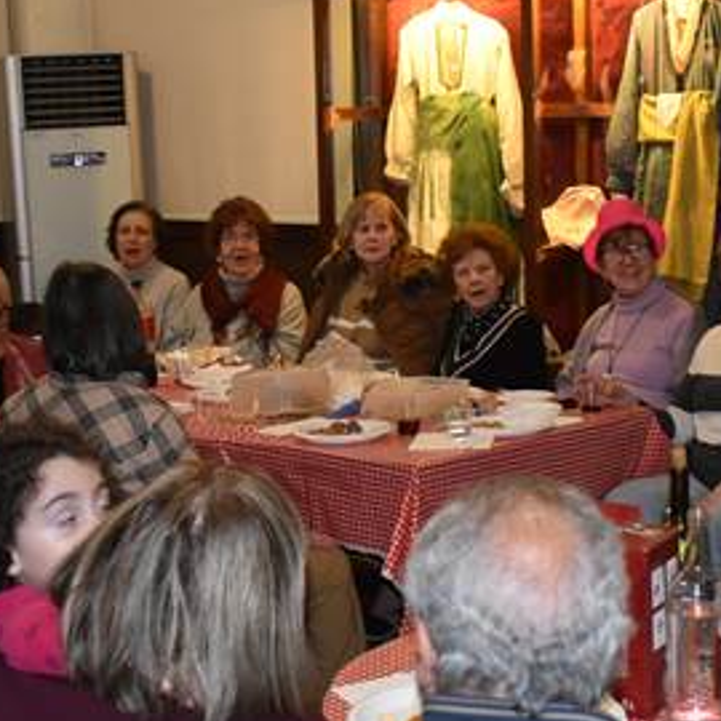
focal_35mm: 68
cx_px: 473
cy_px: 356
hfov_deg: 25.2
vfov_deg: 25.4
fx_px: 1602
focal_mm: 18
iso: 1600
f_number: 3.5
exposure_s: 1/60
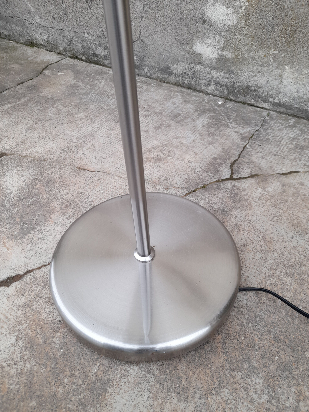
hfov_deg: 54.9
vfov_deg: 69.4
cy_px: 206
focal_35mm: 25
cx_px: 154
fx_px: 298
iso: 32
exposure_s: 1/50
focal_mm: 4.6
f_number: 2
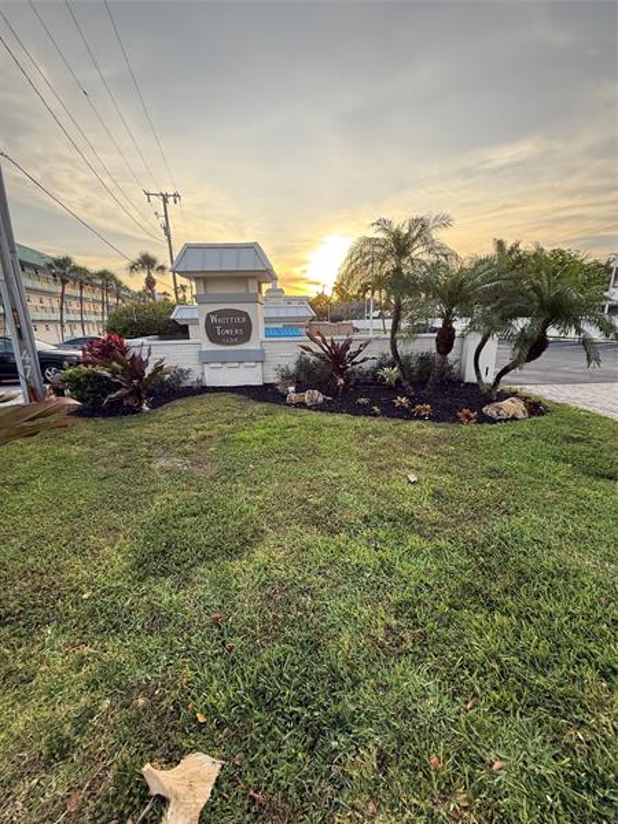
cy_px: 412
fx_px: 333
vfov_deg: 102.1
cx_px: 309
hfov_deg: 85.7
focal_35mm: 14
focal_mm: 2.22
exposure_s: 1/190
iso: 64
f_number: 2.2
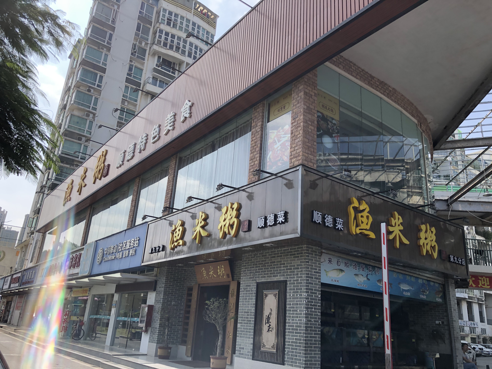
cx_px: 246
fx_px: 398
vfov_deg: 49.7
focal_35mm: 28
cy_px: 184
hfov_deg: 63.4
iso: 20
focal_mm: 4
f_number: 1.8
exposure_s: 1/1171
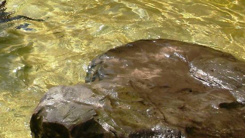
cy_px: -14
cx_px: -13
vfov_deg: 10.6
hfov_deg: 18.3
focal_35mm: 113
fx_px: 734
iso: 100
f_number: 5.6
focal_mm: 6.3
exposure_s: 1/640
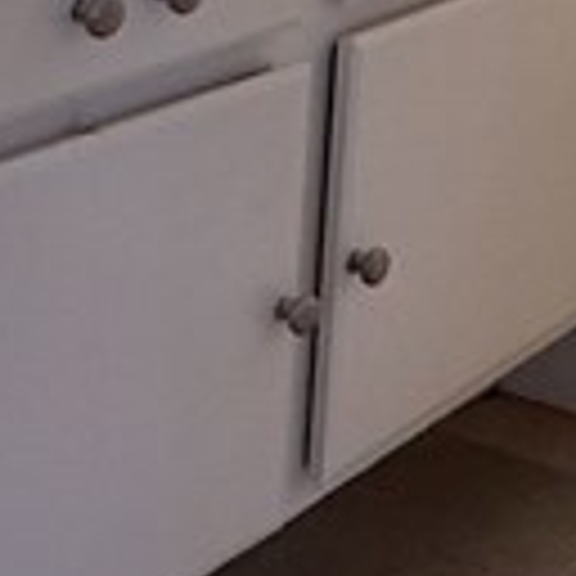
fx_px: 1864
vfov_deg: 15.7
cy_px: -371
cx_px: 770
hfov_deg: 16.5
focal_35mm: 99
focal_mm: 2.22
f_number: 2.2
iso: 100
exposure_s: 1/120
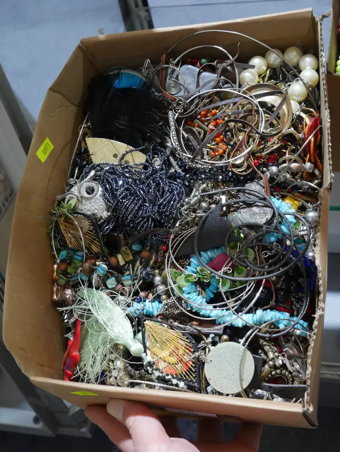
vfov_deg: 38.2
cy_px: 226
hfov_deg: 29.1
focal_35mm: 50
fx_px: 654
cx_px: 170
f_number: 5.3
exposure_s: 1/60
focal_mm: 25
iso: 1250
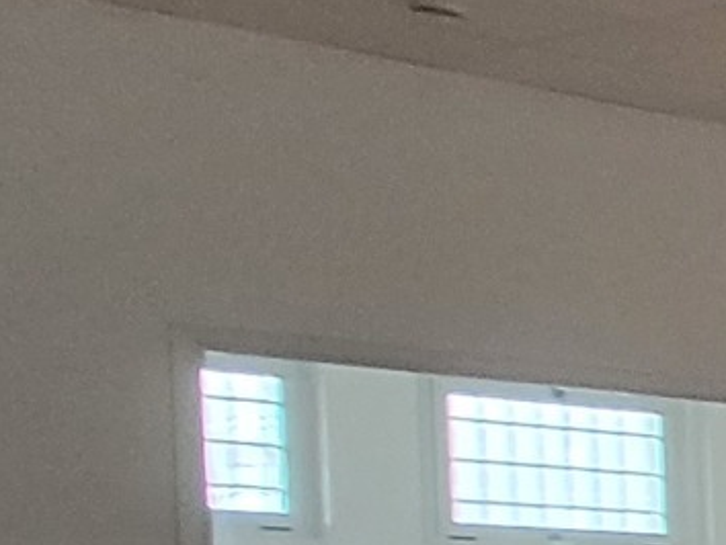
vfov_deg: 14.9
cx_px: 2586
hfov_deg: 9.3
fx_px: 1973
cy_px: 762
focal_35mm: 94
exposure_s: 1/30
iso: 500
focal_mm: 2.2
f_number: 2.2
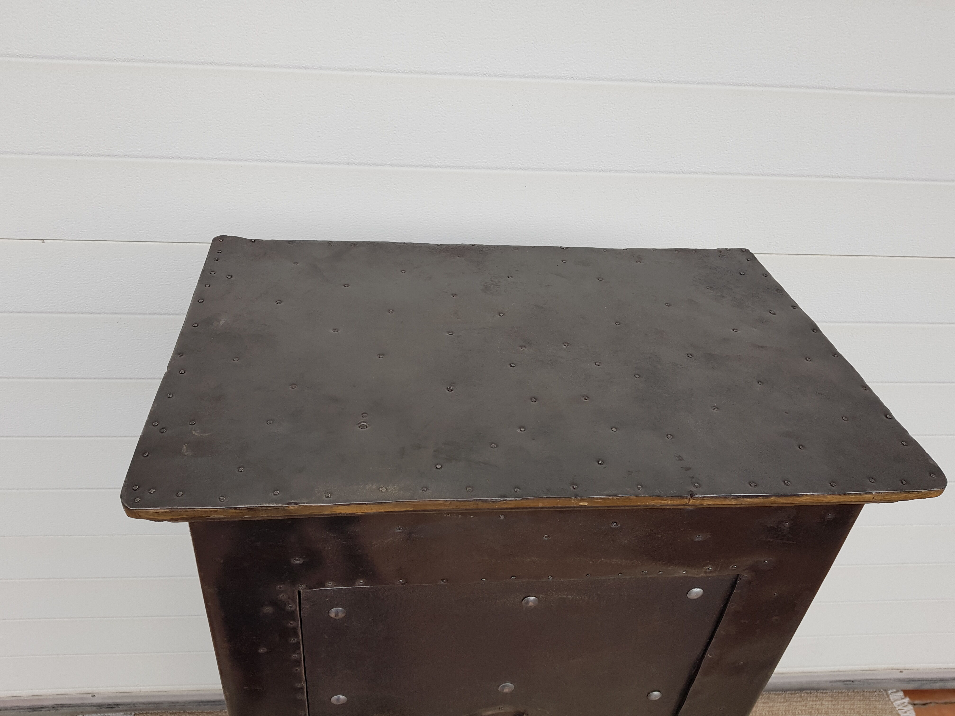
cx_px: 478
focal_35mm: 26
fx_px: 717
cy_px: 358
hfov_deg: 67.3
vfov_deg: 53.1
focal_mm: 4.2
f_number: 1.7
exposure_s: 1/458
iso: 40
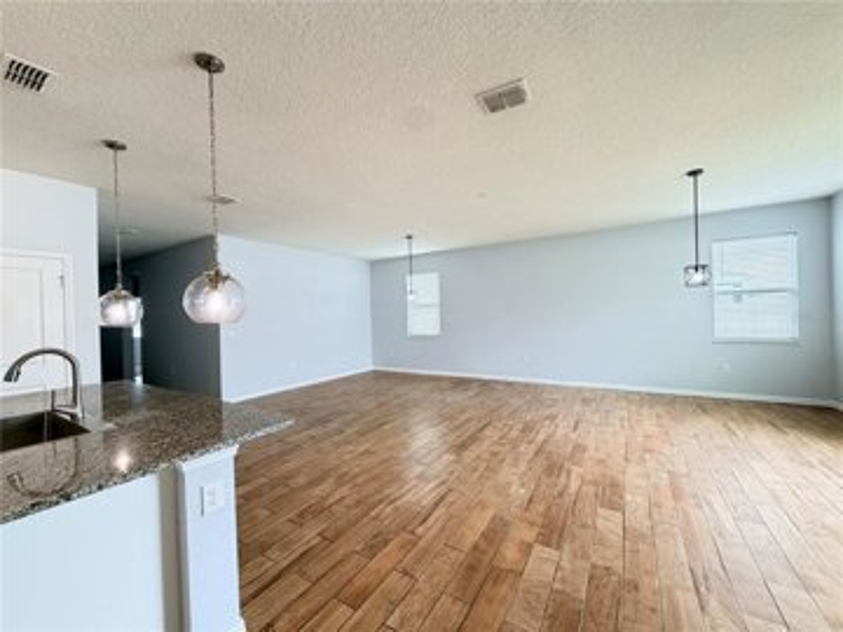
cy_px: 316
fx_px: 341
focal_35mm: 14
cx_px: 422
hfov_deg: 102.1
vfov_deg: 85.7
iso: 200
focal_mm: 2.22
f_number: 2.2
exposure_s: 1/60
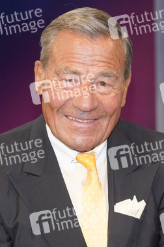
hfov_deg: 14.2
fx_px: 657
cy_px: 122
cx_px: 82
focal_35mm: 96
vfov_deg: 21.3
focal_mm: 91
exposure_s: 1/160
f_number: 5.6
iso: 2000
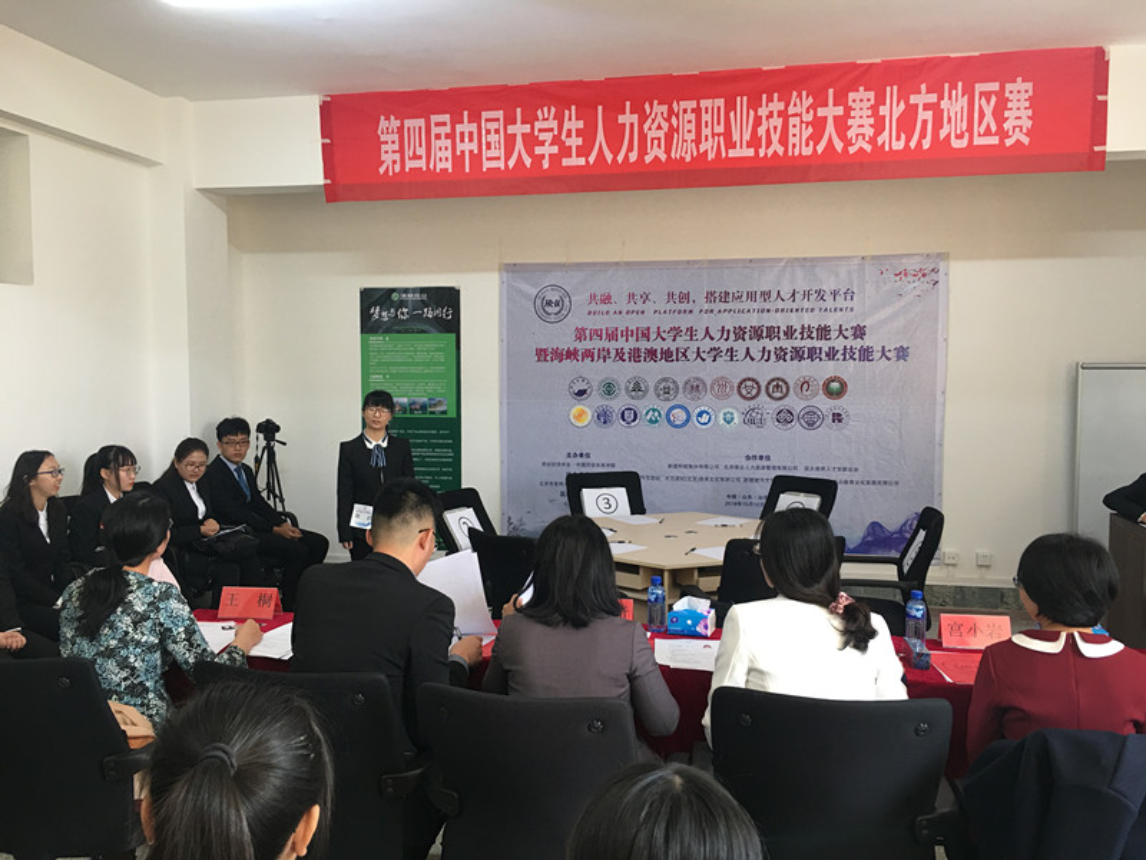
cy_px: 430
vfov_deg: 48.2
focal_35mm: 29
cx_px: 573
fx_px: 960
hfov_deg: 61.7
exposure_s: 1/17
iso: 50
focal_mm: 4.15
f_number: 2.2
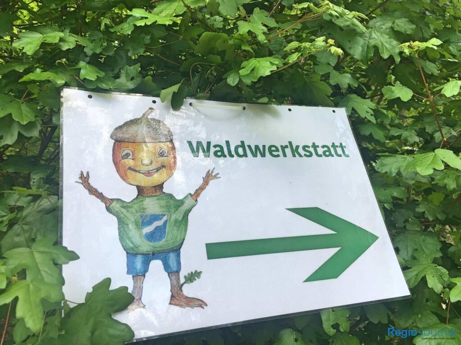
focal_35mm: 29
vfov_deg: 48.2
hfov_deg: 61.7
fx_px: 386
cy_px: 172
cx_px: 230
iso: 25
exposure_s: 1/166
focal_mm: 4.15
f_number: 2.2
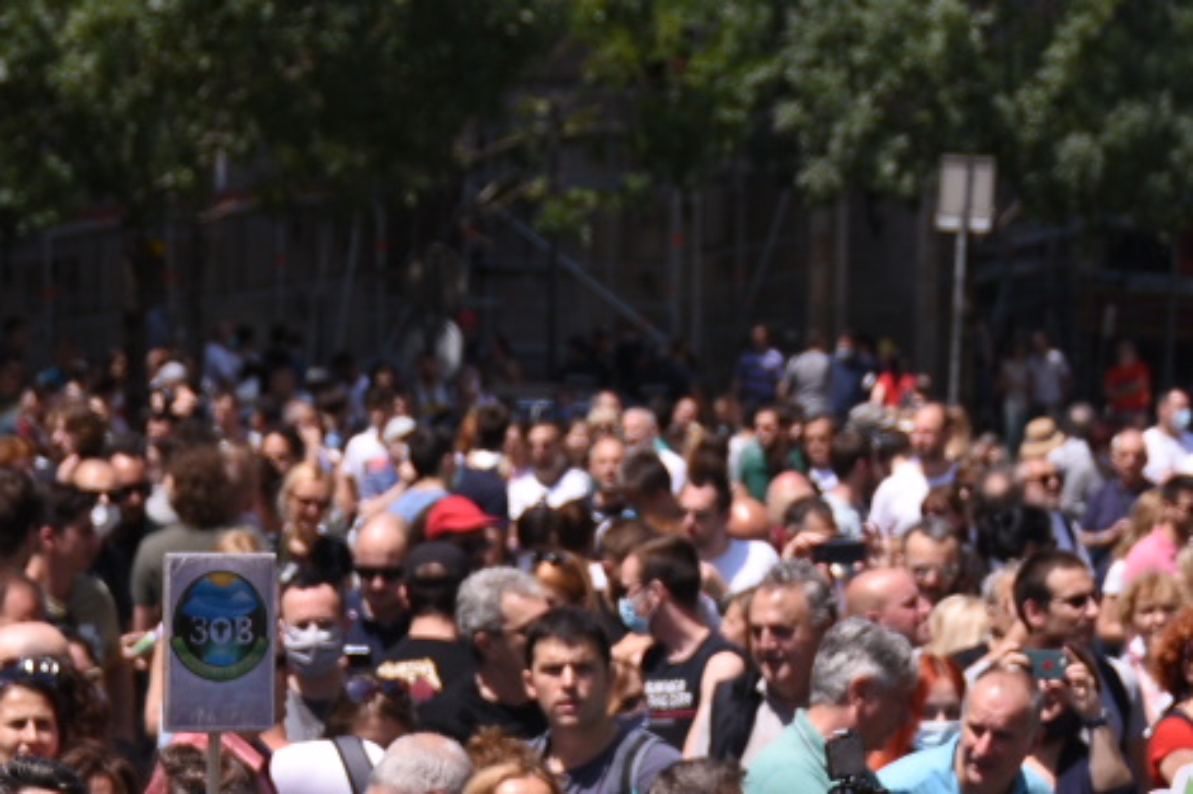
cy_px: 964
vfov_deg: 6.8
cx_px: 845
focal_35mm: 200
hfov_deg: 10.3
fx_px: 6625
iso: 125
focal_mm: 58
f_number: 4
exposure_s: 1/1250
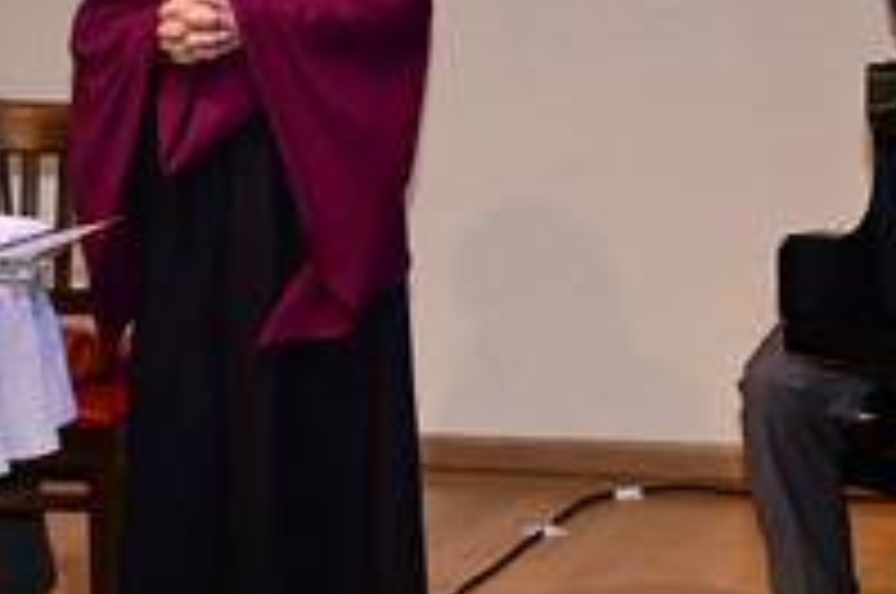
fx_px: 2535
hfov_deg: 19.5
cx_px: 2
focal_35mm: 102
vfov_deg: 13.3
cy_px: 166
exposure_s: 1/200
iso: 2000
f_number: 4.5
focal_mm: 45
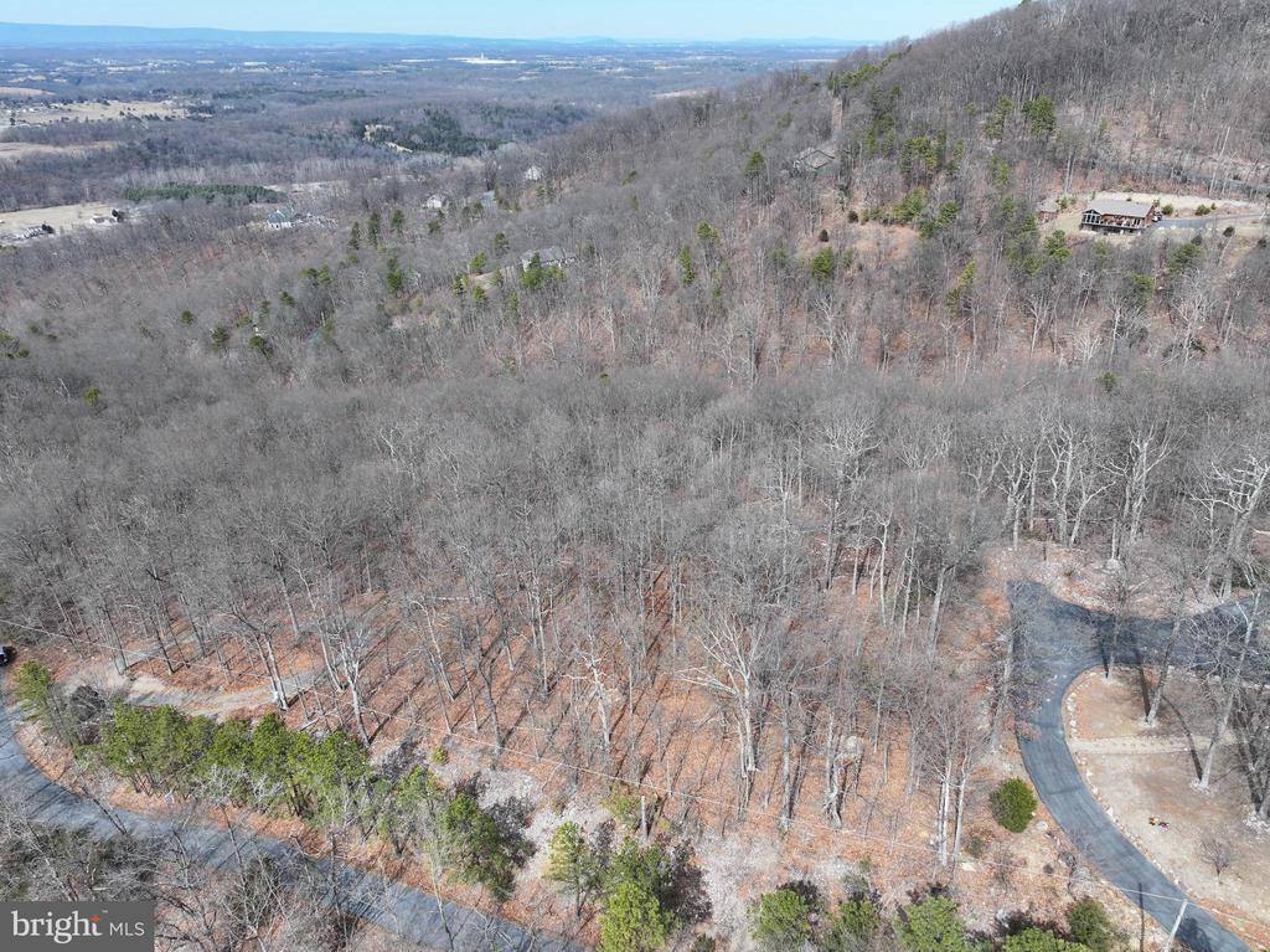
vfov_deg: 56.8
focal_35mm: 24
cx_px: 635
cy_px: 476
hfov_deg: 71.6
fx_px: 880
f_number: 2.8
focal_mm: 12.29
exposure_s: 1/1250
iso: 170
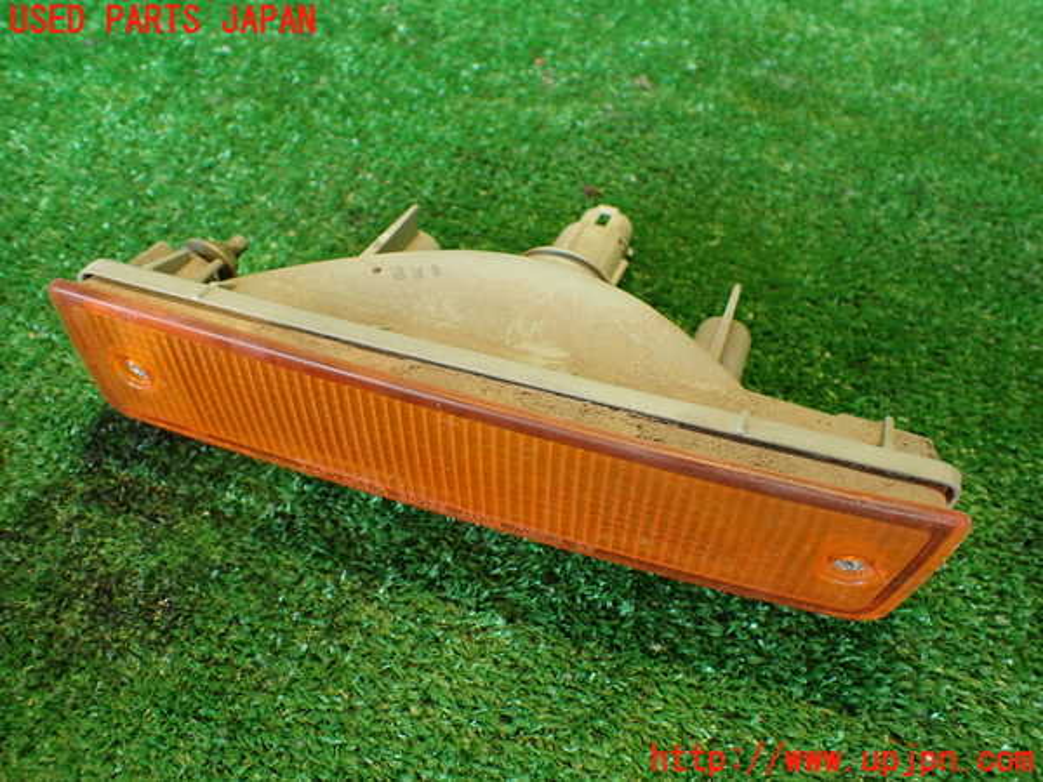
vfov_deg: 46.8
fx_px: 904
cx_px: 522
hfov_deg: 60.0
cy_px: 391
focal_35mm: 30
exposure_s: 1/30
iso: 200
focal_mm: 5.4
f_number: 2.3
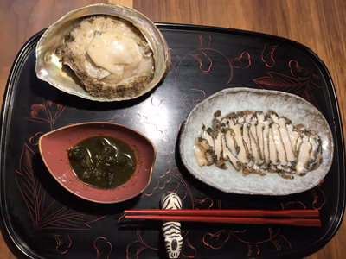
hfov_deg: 61.7
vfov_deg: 48.2
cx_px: 173
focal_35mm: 29
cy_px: 130
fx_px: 290
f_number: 2.2
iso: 50
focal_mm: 4.15
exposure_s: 1/30
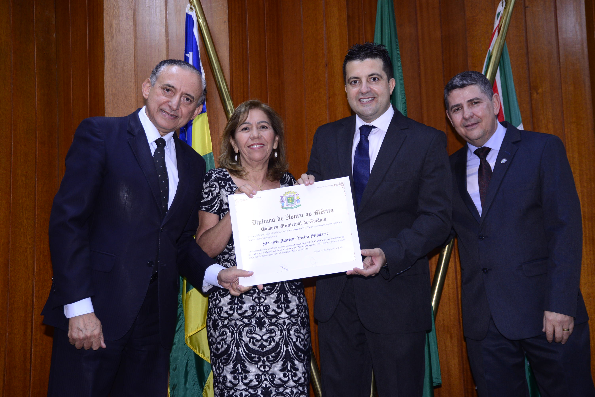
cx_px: 298
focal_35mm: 48
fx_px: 794
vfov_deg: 28.1
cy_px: 198
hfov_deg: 41.1
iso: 1600
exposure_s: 1/80
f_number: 4.8
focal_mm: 48
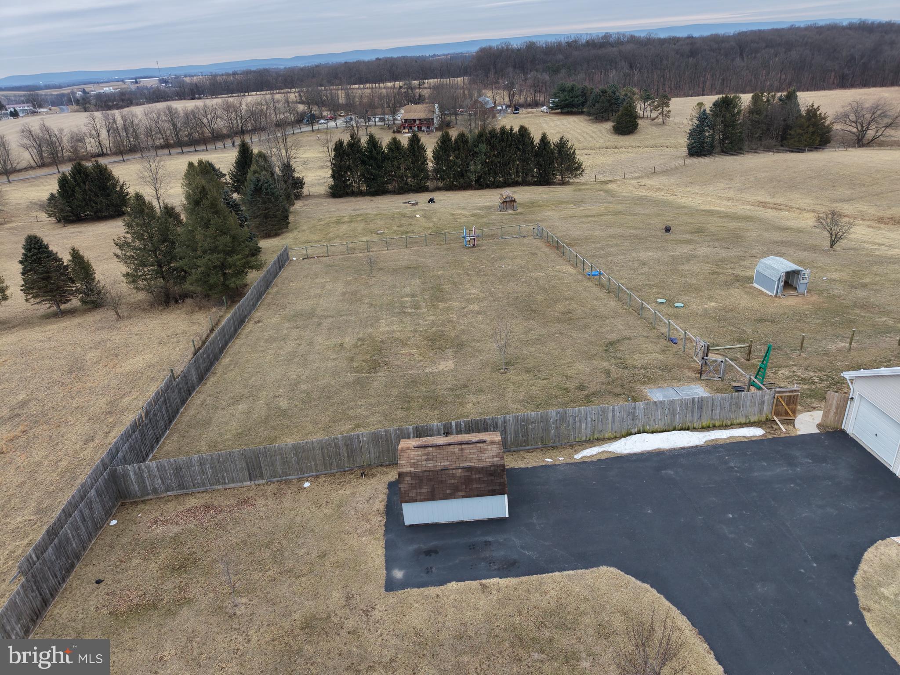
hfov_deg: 71.6
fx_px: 624
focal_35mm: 24
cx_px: 450
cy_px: 338
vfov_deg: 56.8
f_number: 1.8
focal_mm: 8.67
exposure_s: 1/1000
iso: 200
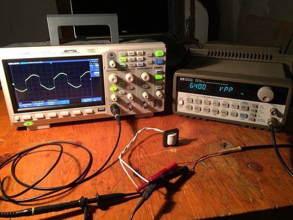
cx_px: 146
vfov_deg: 48.2
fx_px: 245
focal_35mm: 29
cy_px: 110
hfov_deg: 61.7
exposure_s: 1/33
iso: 160
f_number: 2.2
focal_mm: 4.15
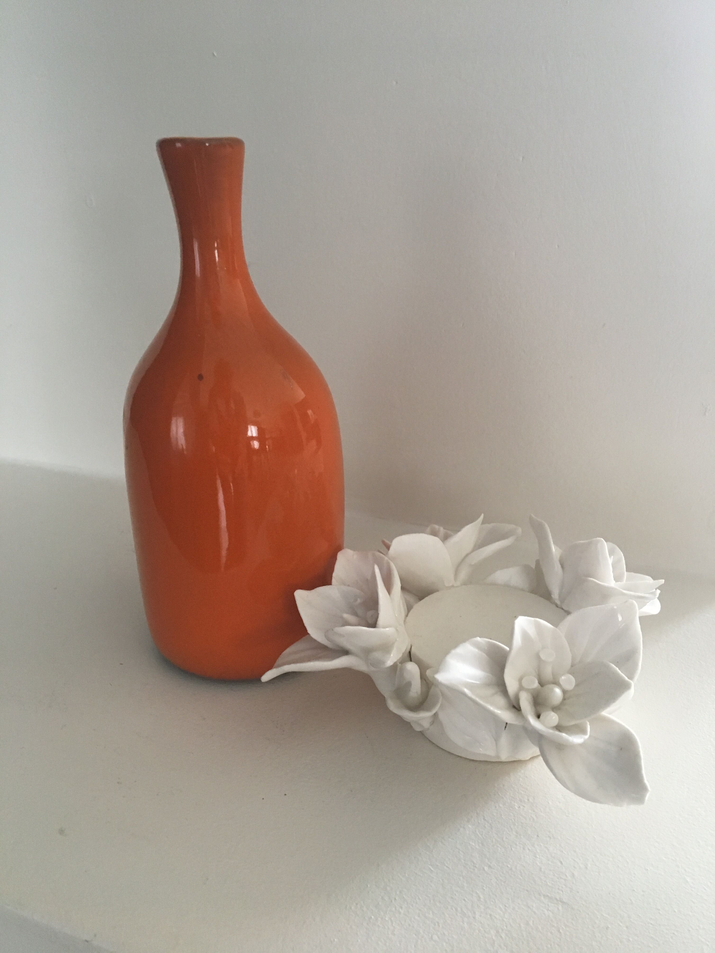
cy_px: 476
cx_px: 358
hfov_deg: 48.2
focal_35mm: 29
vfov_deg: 61.7
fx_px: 799
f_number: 2.2
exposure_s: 1/33
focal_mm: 4.15
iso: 200
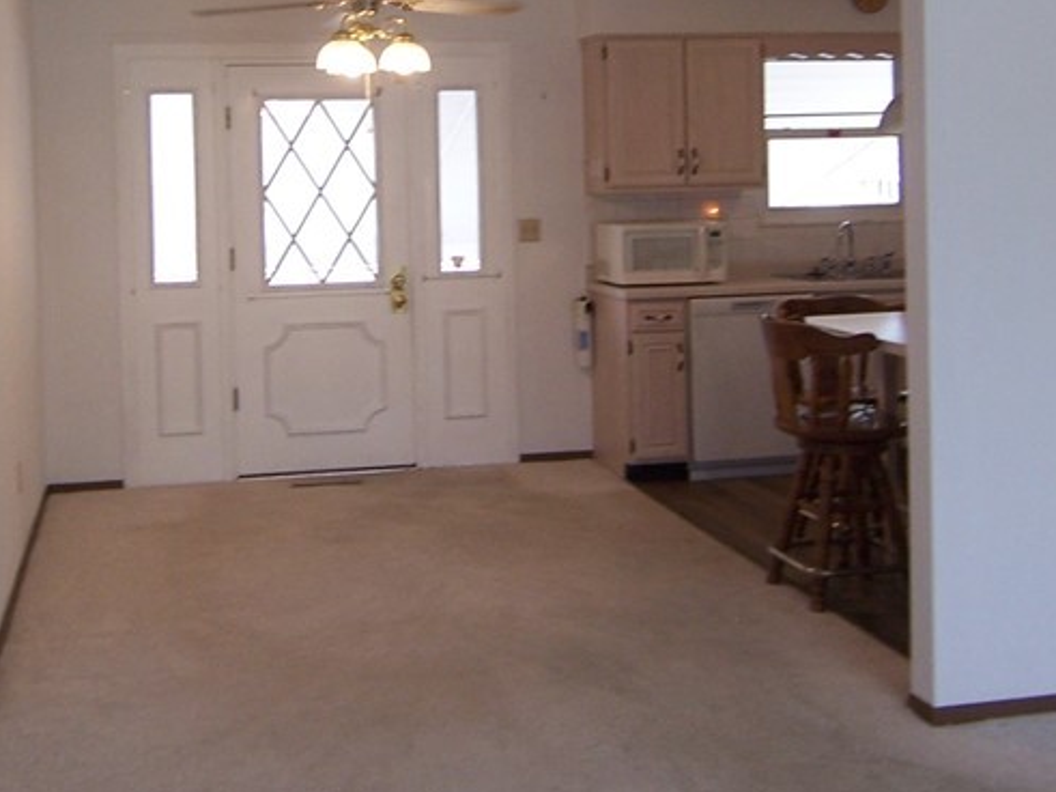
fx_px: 1464
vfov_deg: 29.9
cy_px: 220
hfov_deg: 39.6
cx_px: 443
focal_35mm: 48
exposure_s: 1/30
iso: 64
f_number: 2.8
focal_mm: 3.8
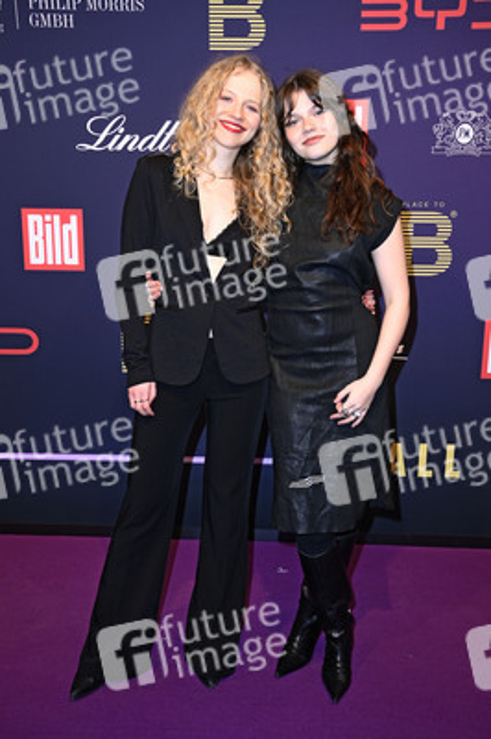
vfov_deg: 50.7
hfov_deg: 35.0
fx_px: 779
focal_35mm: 38
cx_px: 246
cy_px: 370
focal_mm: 38
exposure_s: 1/250
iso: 500
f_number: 6.3
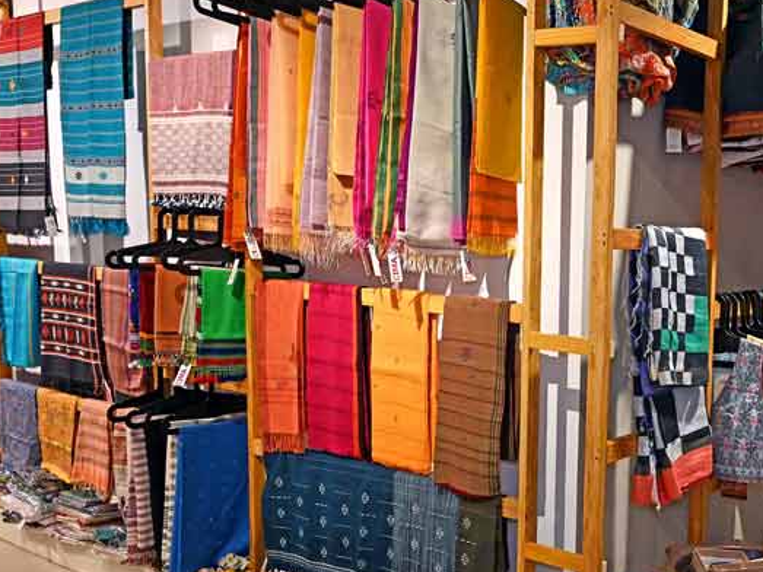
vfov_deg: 32.9
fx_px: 966
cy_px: 348
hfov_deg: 41.3
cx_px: 610
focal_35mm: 44
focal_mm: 26.5
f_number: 8
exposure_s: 1/60
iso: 2000
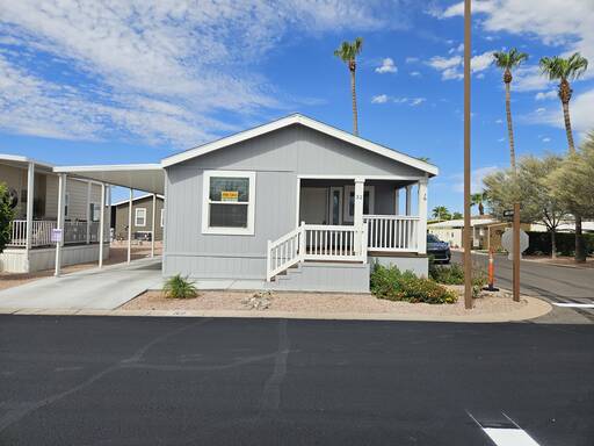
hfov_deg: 73.9
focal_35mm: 23
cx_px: 297
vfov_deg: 58.9
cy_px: 223
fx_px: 395
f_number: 1.8
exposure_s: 1/2797
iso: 25
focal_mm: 5.4
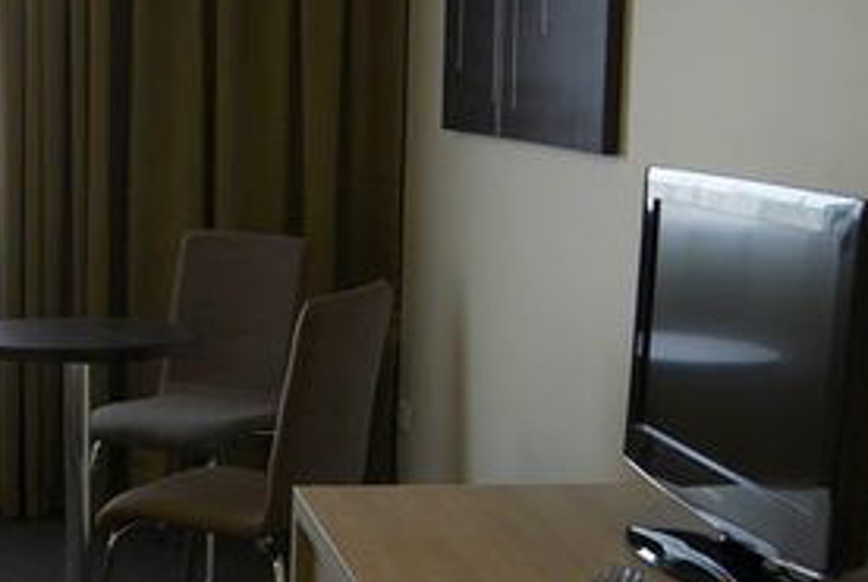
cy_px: 392
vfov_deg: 18.7
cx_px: 138
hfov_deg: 27.0
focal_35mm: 73
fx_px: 1763
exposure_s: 1/15
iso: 400
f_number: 4.5
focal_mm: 28
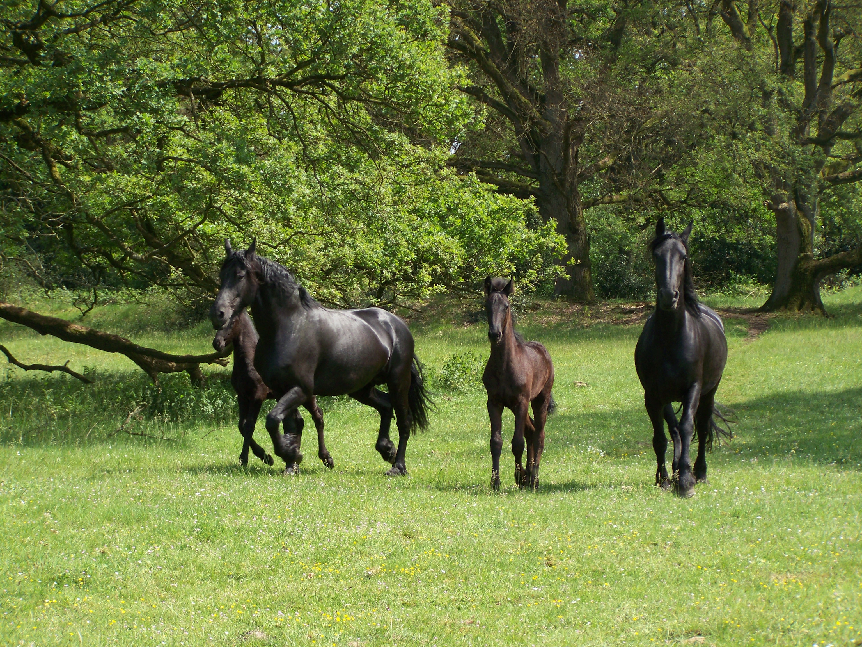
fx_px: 2764
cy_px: 324
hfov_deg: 17.7
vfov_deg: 13.3
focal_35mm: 111
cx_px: 431
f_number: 3.2
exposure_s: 1/320
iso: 64
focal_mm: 18.5
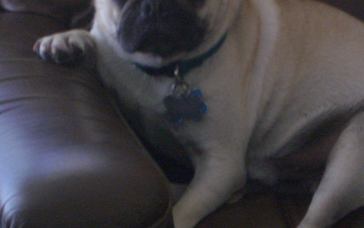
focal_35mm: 203
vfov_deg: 6.5
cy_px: 52
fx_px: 2014
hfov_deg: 10.3
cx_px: 267
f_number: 4.8
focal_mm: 17.4
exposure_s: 1/8
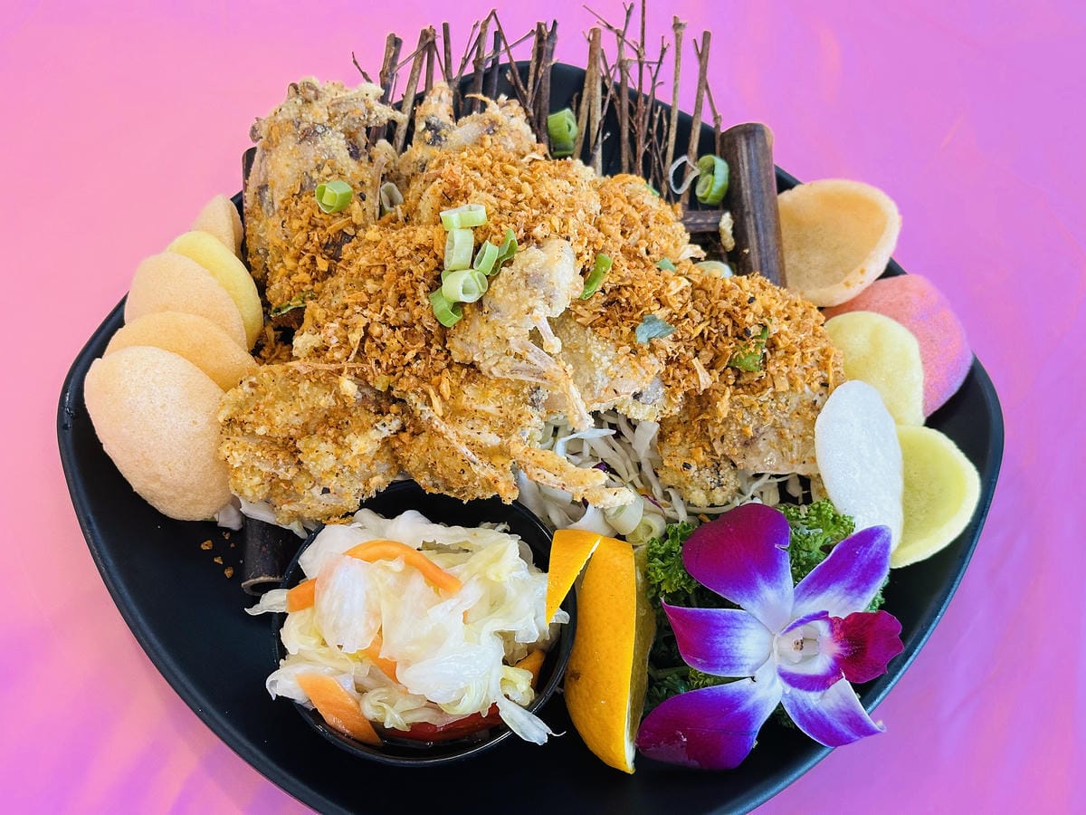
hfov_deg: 39.7
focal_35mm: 48
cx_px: 543
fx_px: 1506
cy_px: 408
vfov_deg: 30.3
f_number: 1.78
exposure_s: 1/60
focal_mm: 6.86
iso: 250
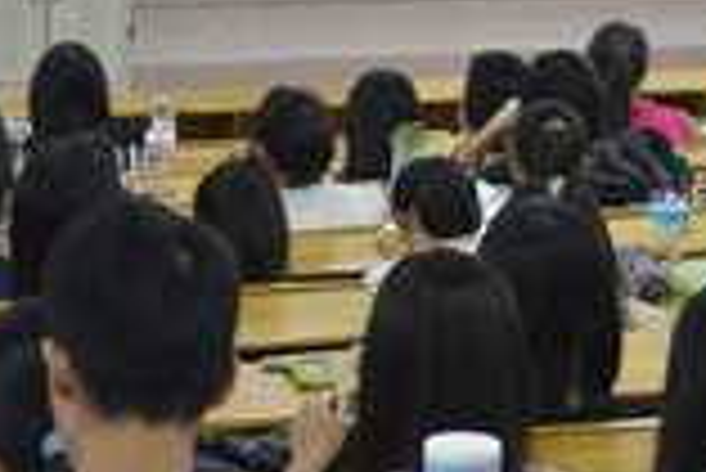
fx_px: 3553
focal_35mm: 181
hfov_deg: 11.3
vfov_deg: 7.6
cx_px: 459
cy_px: 144
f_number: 4.5
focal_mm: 38
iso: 800
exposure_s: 1/15
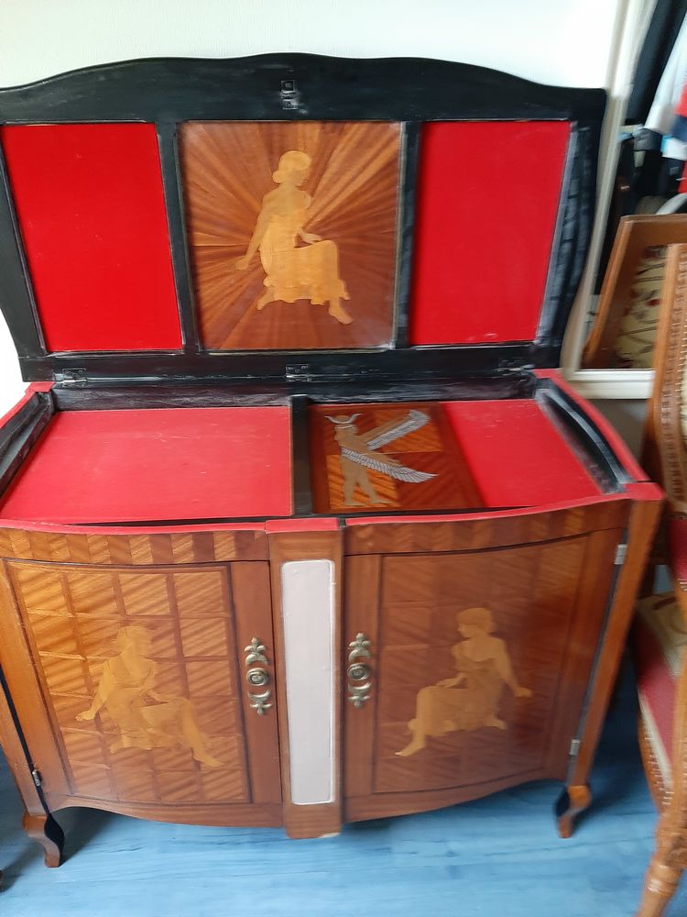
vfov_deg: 67.3
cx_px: 344
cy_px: 458
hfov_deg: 53.1
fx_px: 688
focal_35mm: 26
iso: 200
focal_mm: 3.93
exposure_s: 1/25
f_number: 1.7
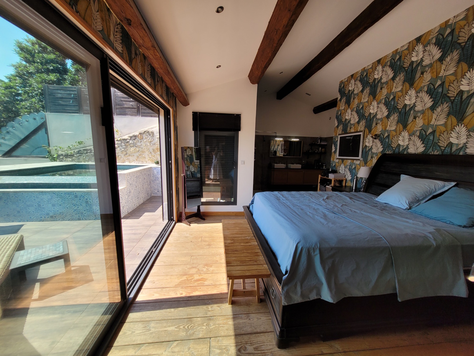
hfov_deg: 106.2
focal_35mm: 13
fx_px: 178
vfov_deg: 89.9
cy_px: 178
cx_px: 237
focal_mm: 1.74
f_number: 2.2
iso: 40
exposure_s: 1/391
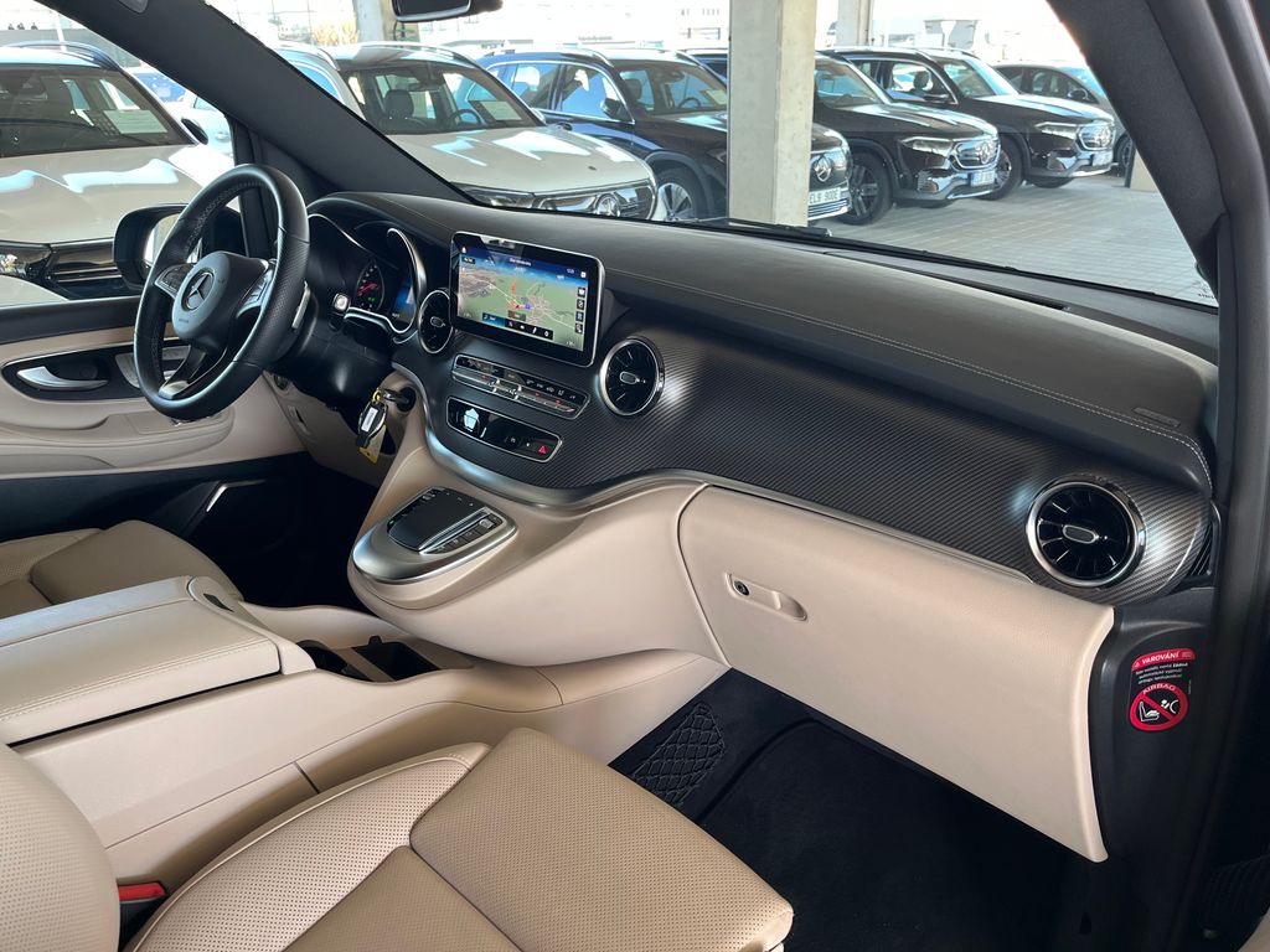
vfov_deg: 53.1
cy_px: 476
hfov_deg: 67.3
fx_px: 954
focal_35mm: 26
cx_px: 635
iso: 125
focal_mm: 5.1
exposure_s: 1/121
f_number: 1.6
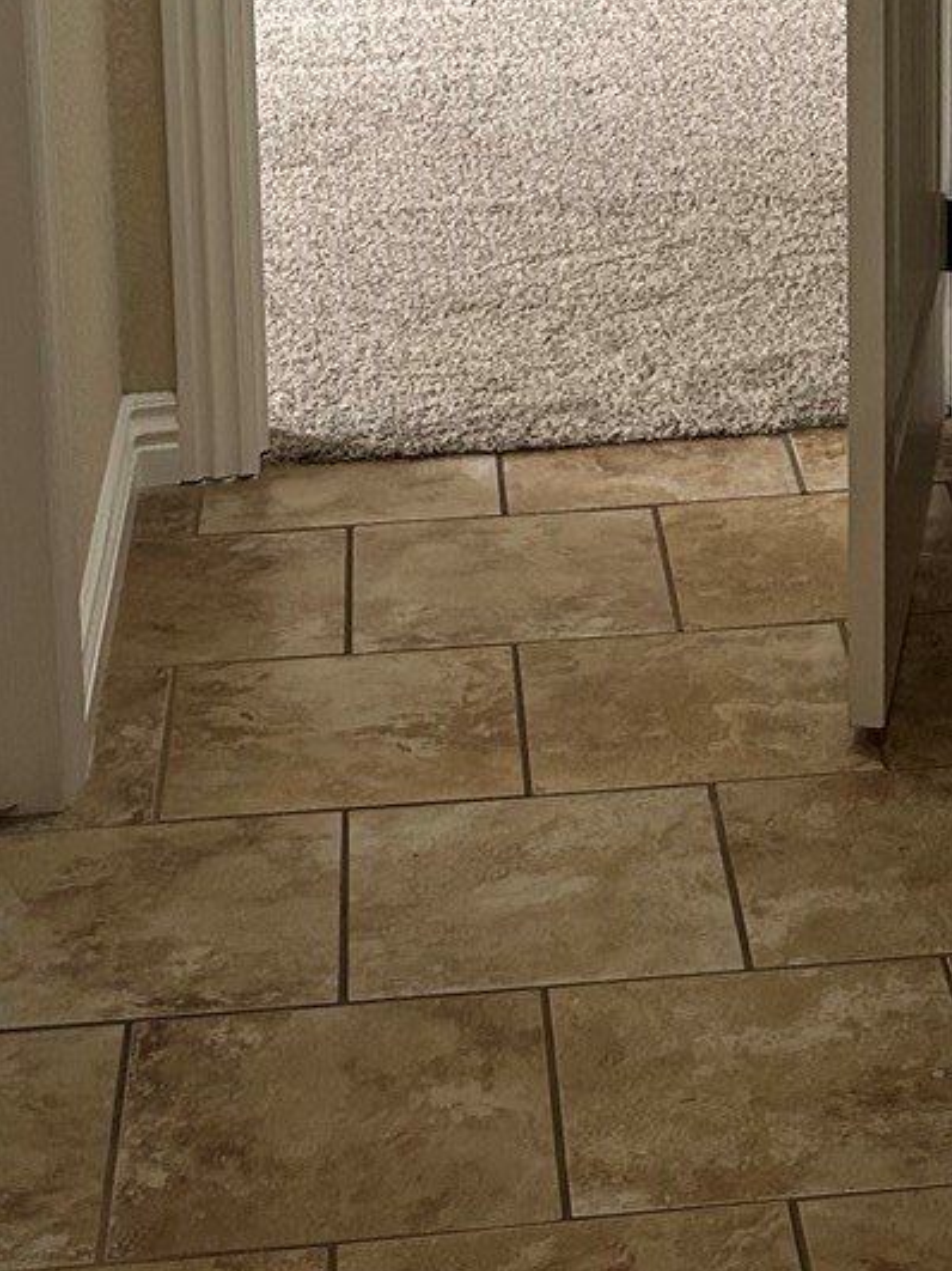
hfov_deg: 15.4
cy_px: -105
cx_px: 993
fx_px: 3448
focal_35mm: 94
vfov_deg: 20.0
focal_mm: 5.7
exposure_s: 1/120
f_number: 1.5
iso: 125
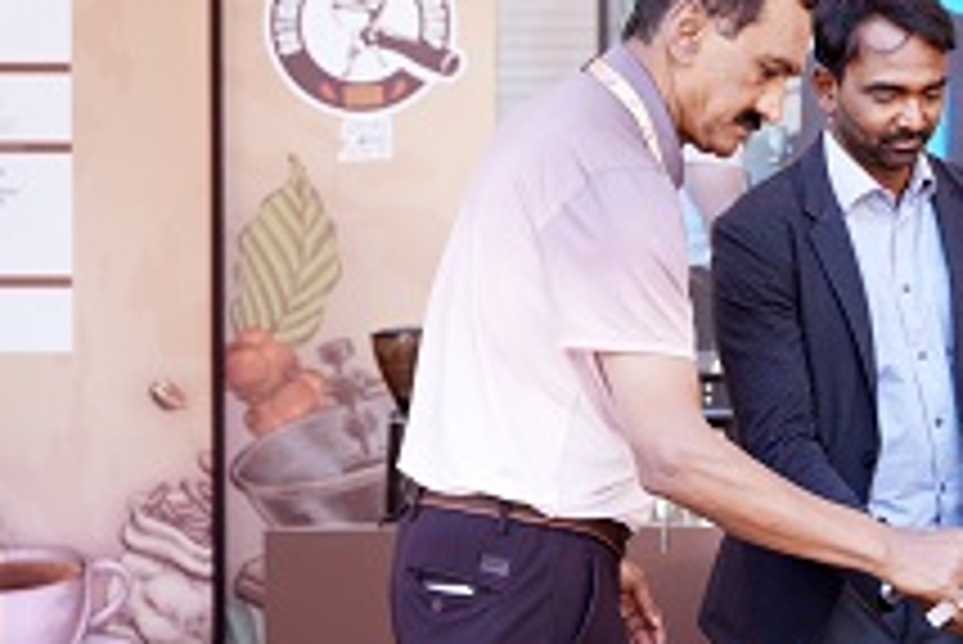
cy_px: 448
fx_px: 2248
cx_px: 1053
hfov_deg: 22.8
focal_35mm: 84
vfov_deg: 16.2
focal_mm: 36
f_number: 2.8
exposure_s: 1/100
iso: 100
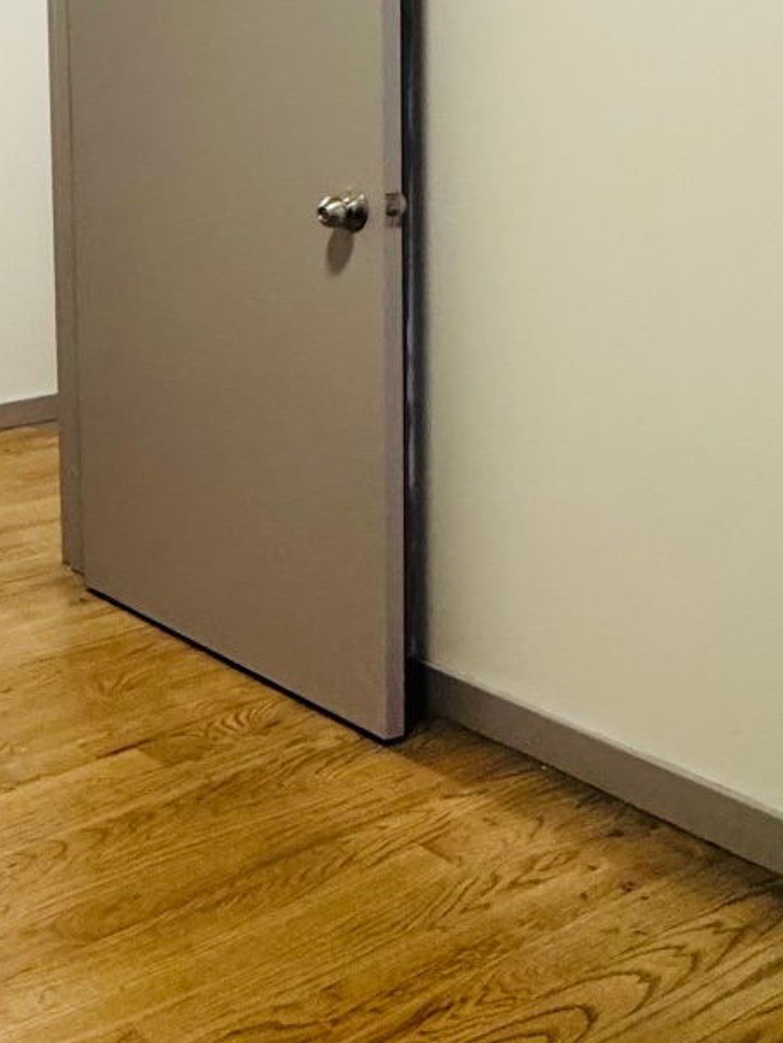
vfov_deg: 36.5
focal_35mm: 50
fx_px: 1507
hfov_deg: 26.4
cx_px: -117
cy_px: 162
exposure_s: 1/60
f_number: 2.2
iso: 320
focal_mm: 2.22
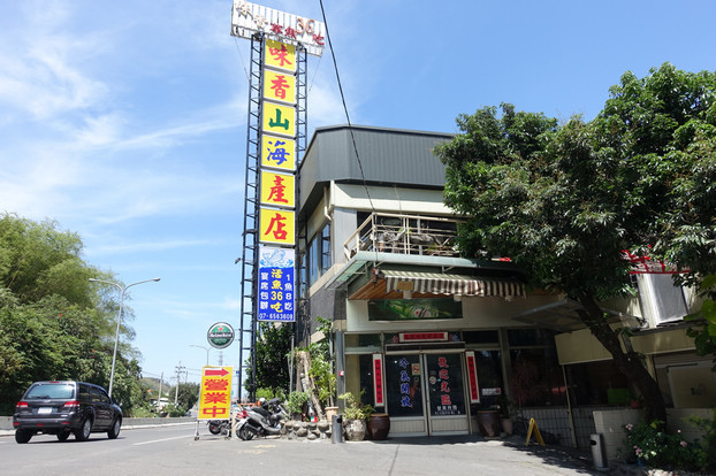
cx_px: 358
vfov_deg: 53.1
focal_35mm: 24
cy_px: 238
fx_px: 477
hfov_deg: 73.8
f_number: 4
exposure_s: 1/640
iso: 125
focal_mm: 8.8
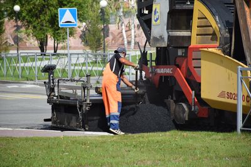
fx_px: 1465
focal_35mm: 210
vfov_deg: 6.5
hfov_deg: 9.8
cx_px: 126
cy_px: 84
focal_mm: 140
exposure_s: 1/1600
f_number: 7.1
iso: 400
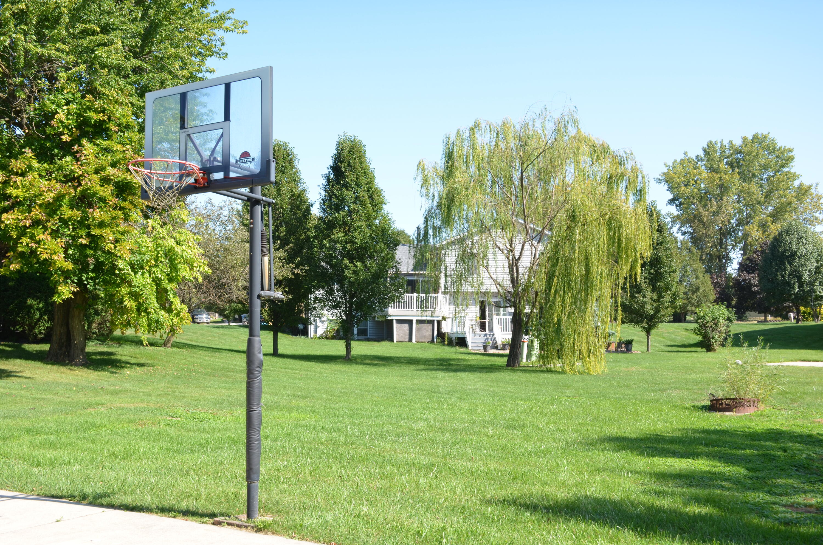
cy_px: 272
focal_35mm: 40
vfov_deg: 32.9
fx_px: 924
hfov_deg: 48.0
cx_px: 412
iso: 200
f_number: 7.1
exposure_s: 1/200
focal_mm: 27
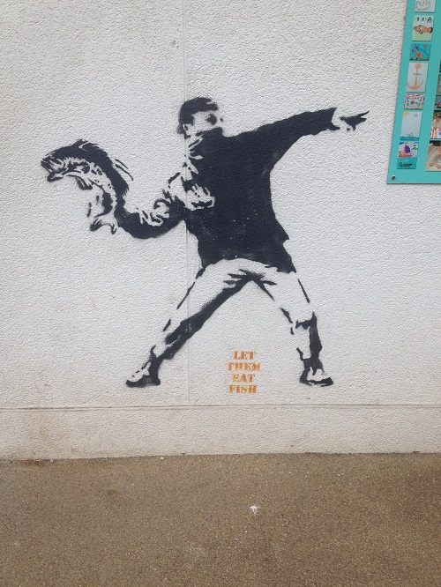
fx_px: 594
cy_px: 294
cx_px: 220
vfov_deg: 52.6
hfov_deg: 40.7
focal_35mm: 35
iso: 50
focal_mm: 4.28
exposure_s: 1/249
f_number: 2.4
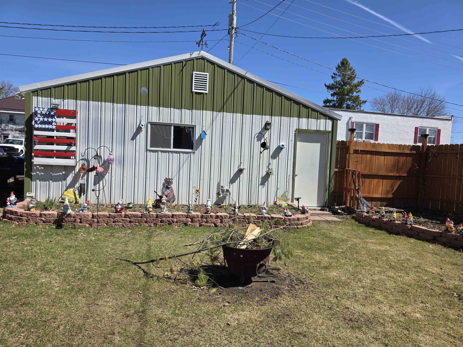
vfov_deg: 58.9
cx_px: 232
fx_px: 308
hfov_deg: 73.9
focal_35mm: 23
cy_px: 174
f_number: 1.7
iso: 80
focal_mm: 6.3
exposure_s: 1/6355
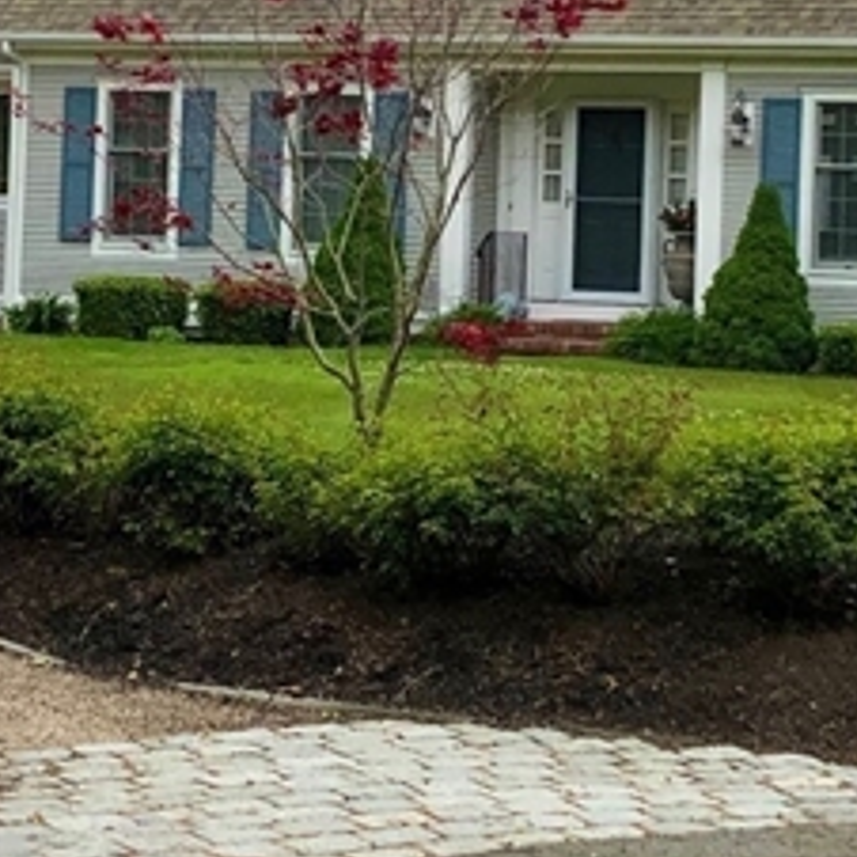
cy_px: 209
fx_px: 3137
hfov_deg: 15.6
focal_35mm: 112
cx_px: 444
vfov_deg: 15.5
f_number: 1.8
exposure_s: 1/2558
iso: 25
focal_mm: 3.99
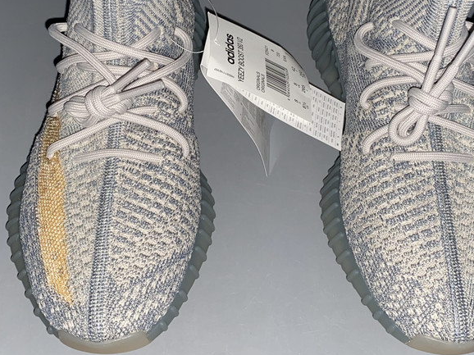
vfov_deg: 32.0
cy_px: 127
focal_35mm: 45
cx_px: 225
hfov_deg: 42.1
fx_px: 616
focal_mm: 4.25
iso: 50
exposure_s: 1/40
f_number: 1.8
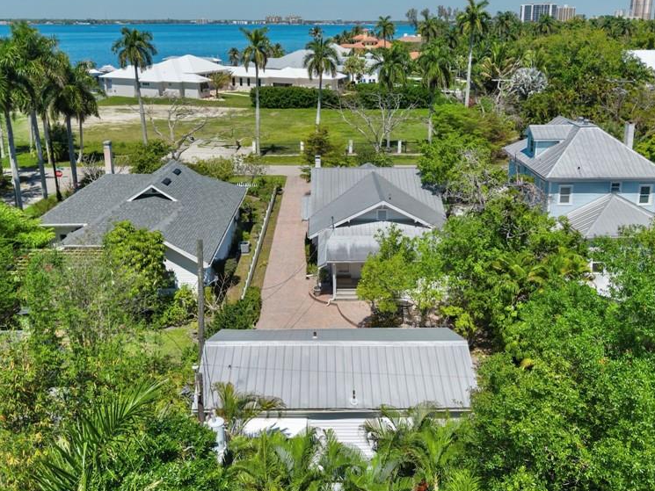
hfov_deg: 55.3
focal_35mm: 33
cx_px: 337
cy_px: 160
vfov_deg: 42.3
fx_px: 625
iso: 100
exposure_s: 1/800
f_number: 1.8
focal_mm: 8.67
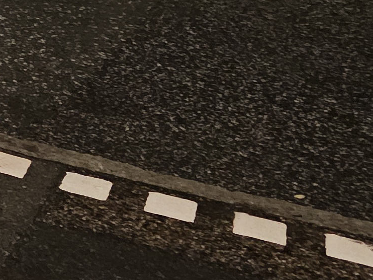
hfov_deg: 13.3
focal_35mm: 124
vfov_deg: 10.5
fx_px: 1336
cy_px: -359
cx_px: -408
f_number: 1.7
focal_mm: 6.3
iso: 1250
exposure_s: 1/16.7
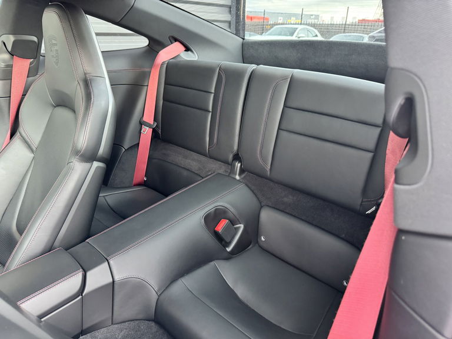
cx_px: 226
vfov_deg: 56.8
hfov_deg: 71.6
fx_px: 313
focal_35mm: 24
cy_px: 170
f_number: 1.78
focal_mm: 6.76
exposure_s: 1/50
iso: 800
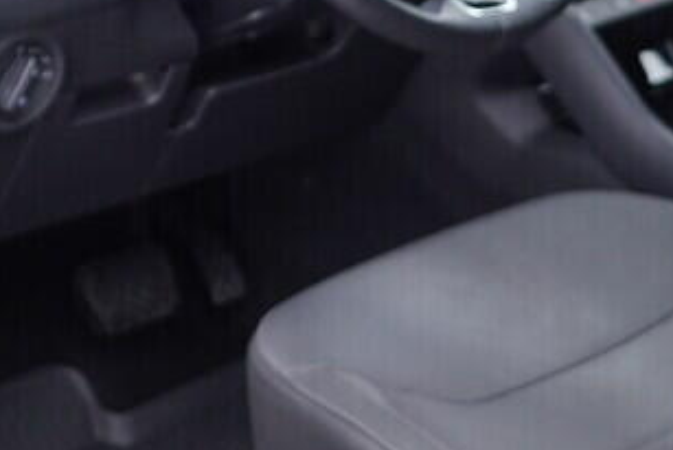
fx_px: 2244
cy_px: 120
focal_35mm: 120
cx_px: 344
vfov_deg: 11.4
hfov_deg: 17.1
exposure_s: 1/40
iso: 125
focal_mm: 24
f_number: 2.8
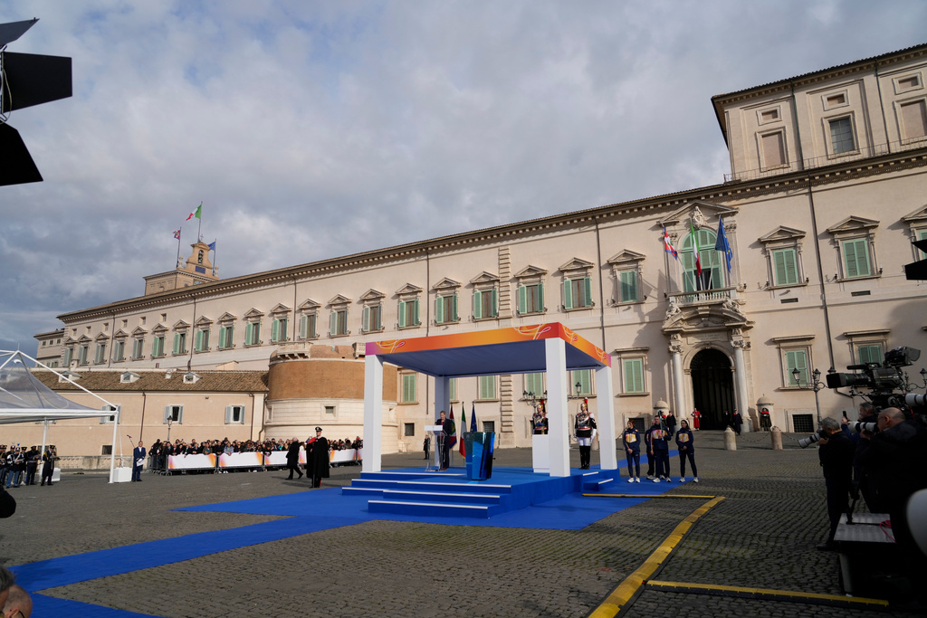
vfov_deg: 53.1
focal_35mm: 24
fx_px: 618
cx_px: 464
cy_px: 309
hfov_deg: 73.7
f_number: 5.6
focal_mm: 24
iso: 400
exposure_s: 1/2500
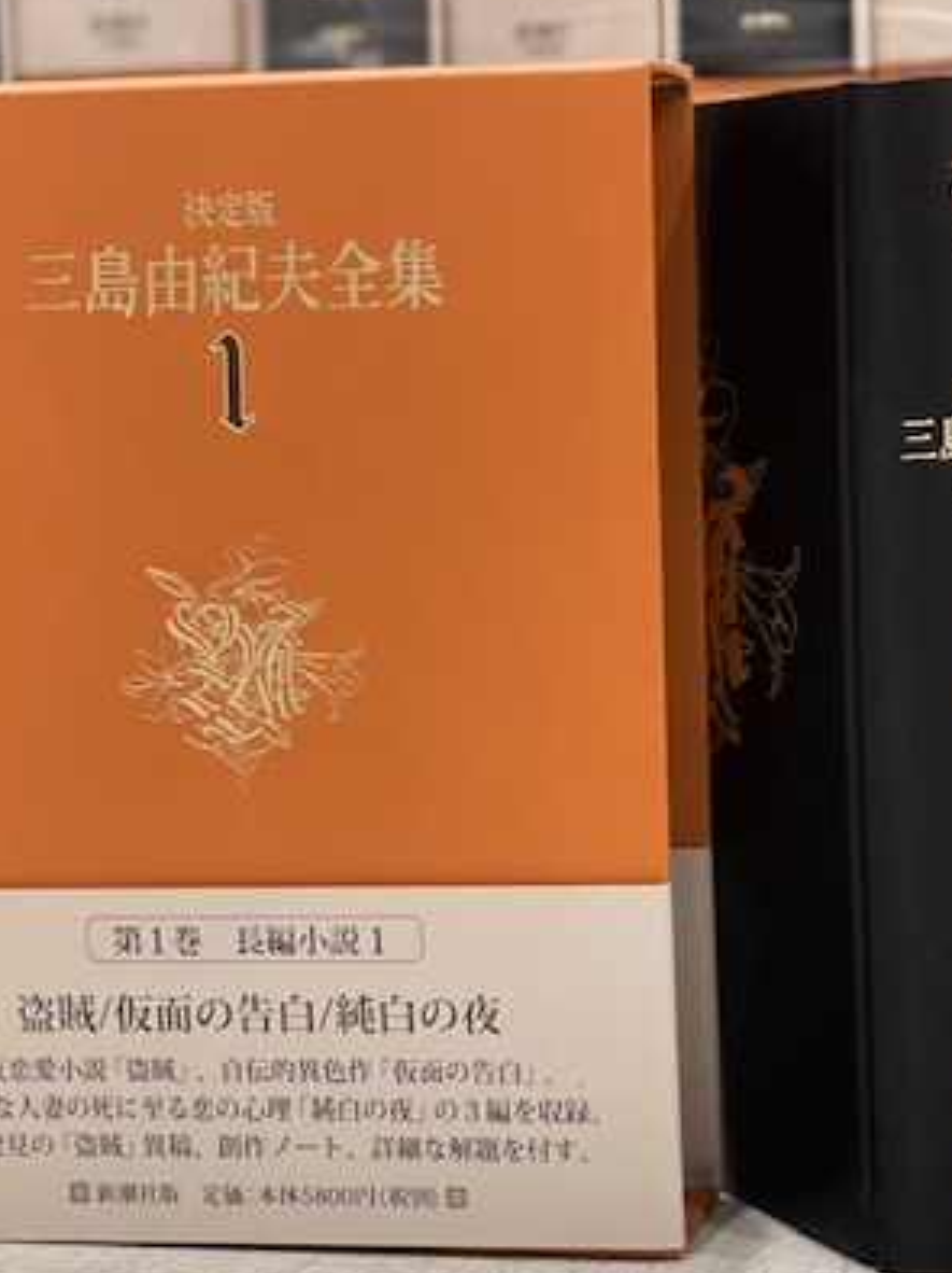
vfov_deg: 18.9
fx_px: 3818
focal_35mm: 104
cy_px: 572
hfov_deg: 14.2
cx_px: 487
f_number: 2.2
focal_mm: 7.5
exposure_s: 1/33
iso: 160
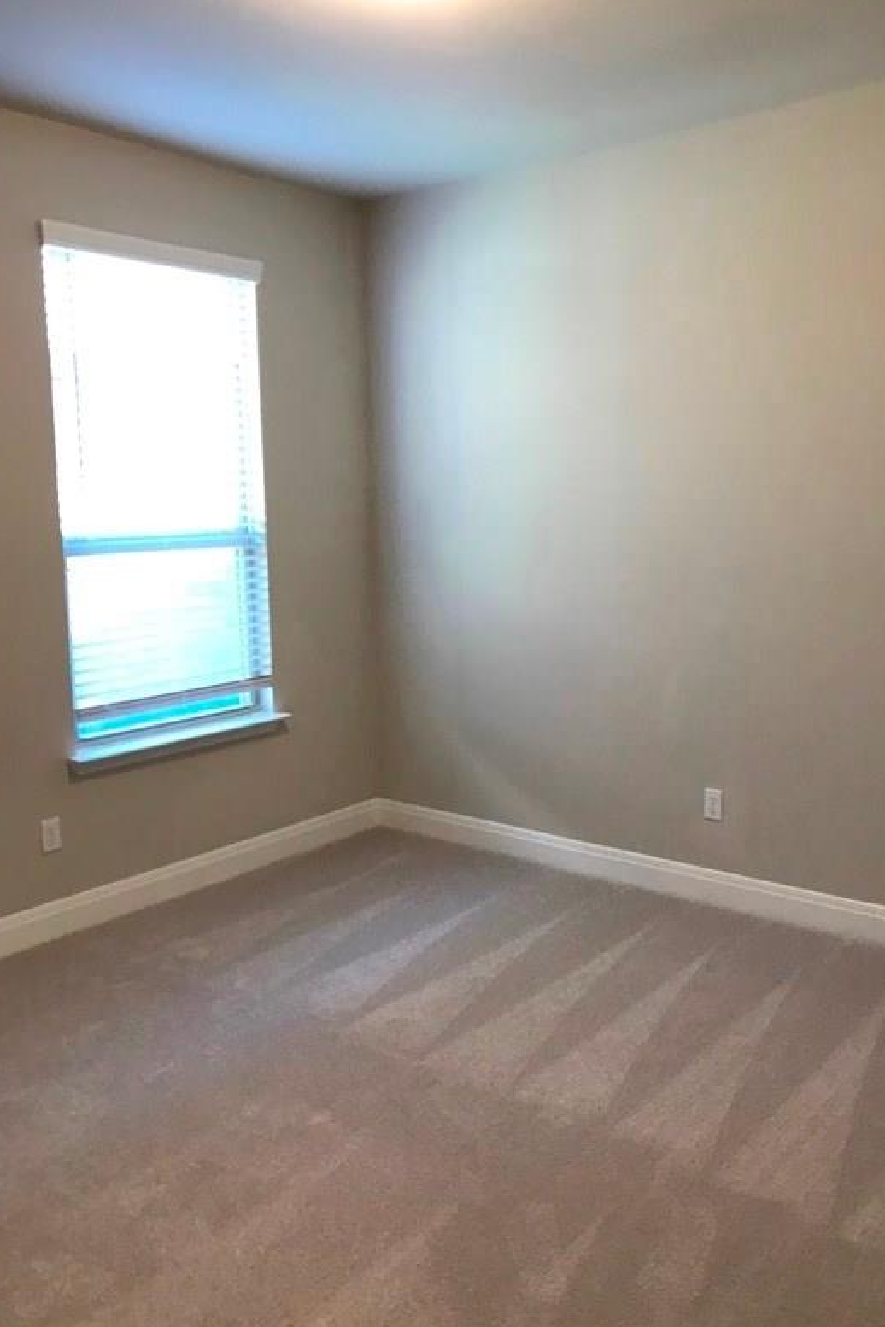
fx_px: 1106
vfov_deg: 61.9
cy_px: 663
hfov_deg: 43.5
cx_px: 492
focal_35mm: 30
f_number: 1.8
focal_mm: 3.99
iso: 40
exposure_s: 1/17
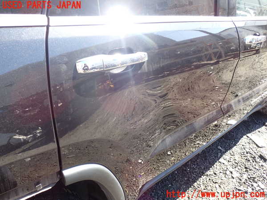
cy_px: 100
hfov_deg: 60.0
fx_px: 231
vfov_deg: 46.8
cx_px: 134
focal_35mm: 30
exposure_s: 1/100
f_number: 3.2
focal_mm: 5.4
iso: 100
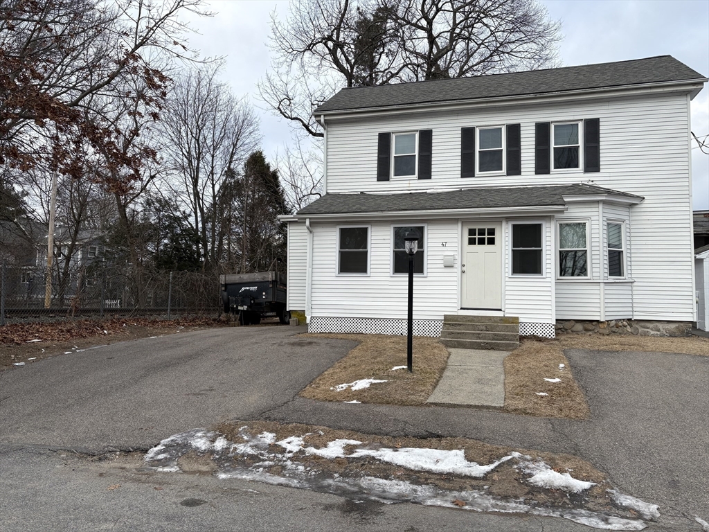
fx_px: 533
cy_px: 266
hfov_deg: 67.3
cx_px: 354
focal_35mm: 26
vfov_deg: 53.1
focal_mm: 5.96
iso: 50
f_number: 1.6
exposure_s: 1/1099
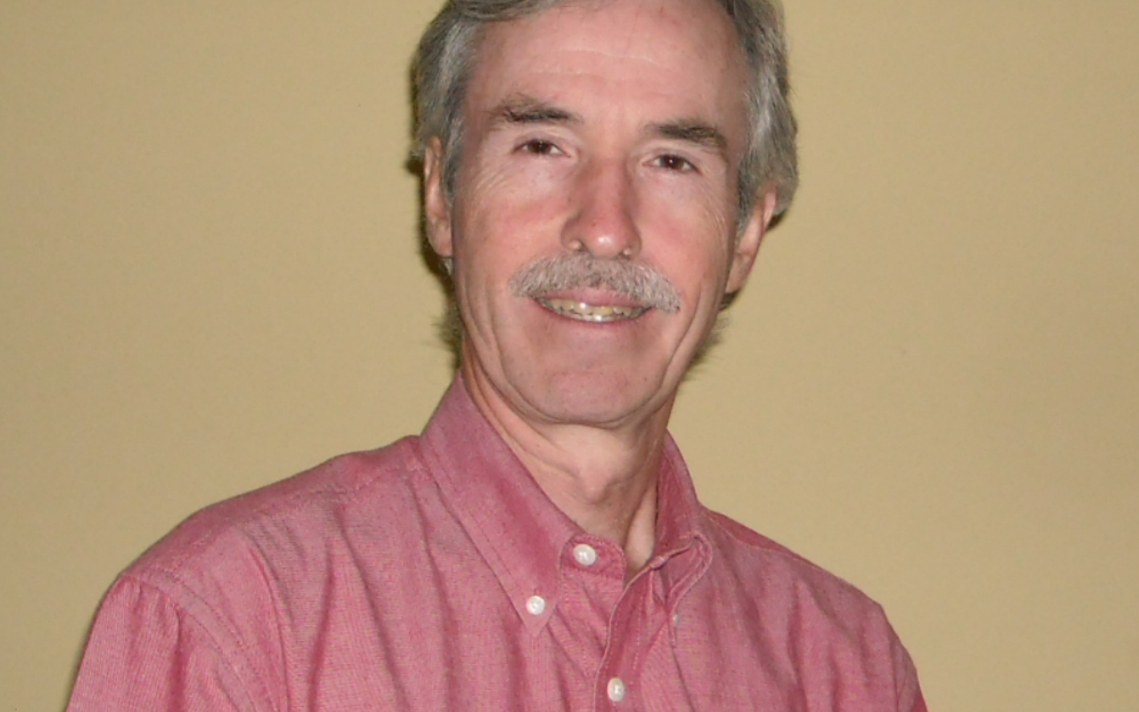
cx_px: 578
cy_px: 281
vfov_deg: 33.5
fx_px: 1180
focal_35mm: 38
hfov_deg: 51.5
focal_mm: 5.7
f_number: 2.8
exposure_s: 1/60
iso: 200
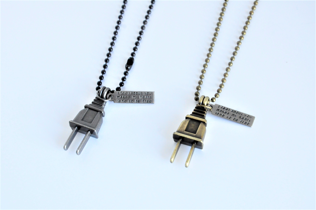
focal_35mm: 78
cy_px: 105
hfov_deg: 26.0
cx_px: 158
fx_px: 684
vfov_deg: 17.4
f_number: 8
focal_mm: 52
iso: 3200
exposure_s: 1/90
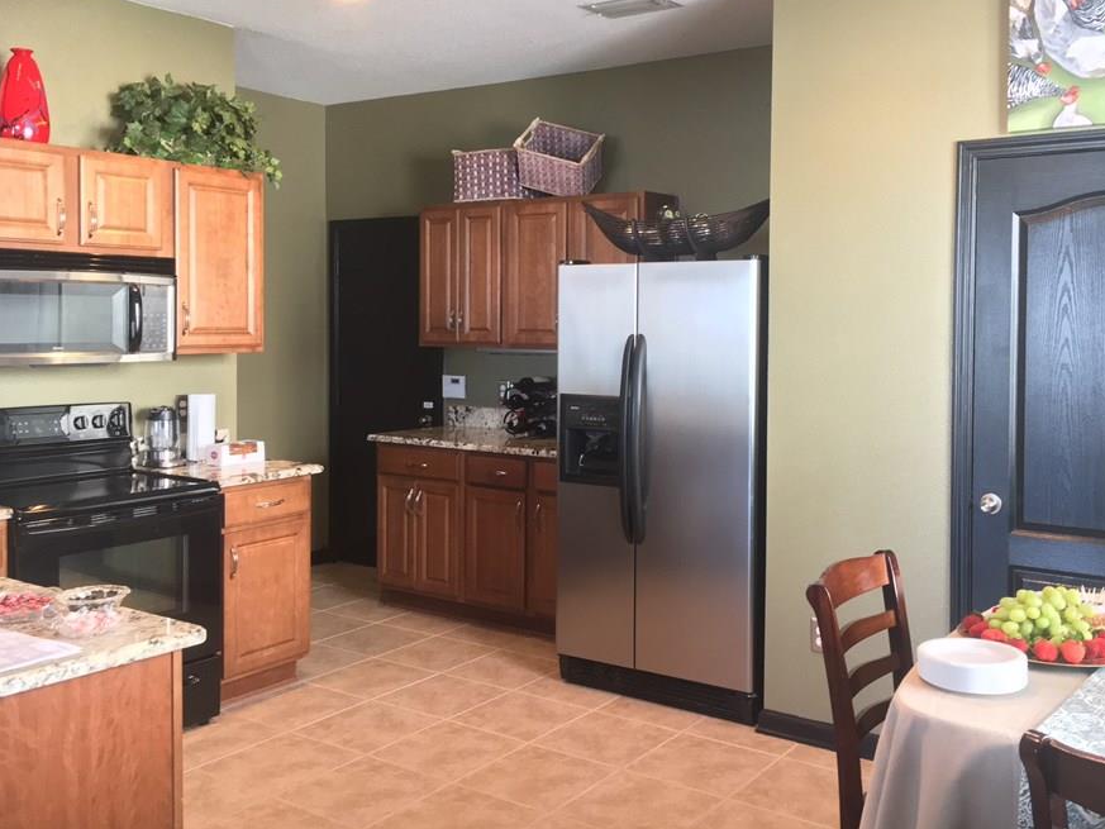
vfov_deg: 41.7
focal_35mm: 34
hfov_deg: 53.8
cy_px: 354
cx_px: 627
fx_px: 1085
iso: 125
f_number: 2.2
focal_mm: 4.15
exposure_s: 1/30
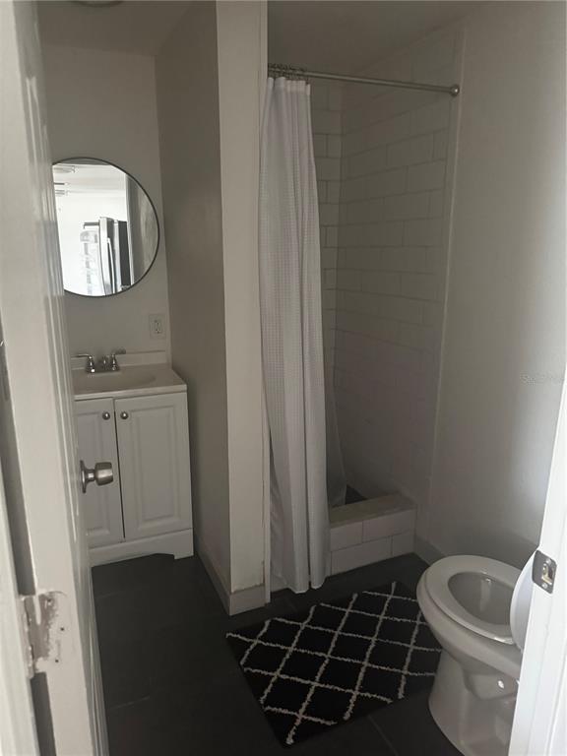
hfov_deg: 56.8
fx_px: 524
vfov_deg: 71.6
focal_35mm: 24
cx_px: 284
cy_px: 378
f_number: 1.78
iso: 1000
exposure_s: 1/40
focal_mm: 6.76
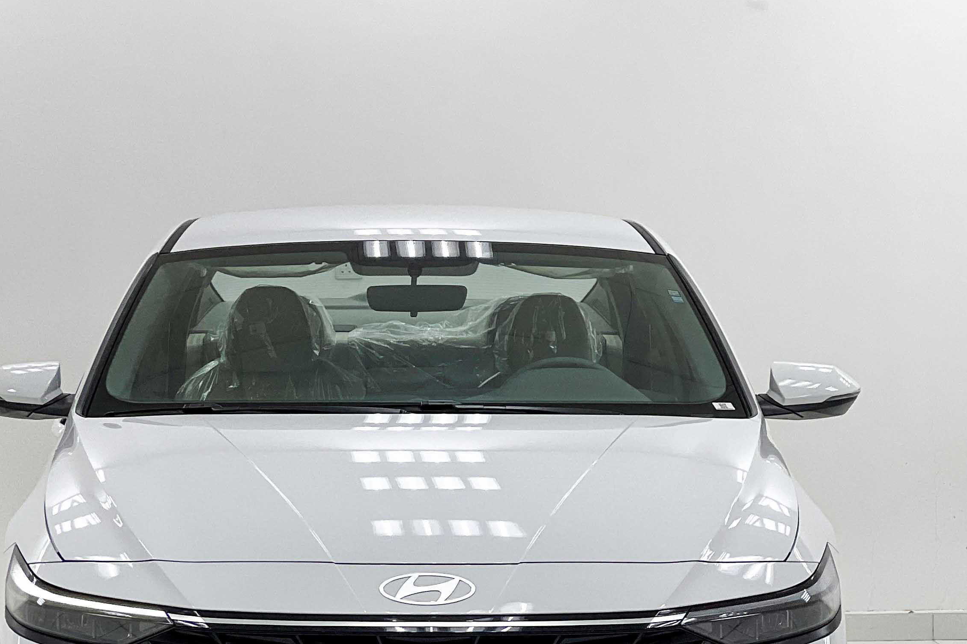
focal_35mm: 143
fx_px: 3841
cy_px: 526
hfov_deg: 14.3
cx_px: 418
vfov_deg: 9.6
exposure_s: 1/120
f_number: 2.8
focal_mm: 9
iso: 25
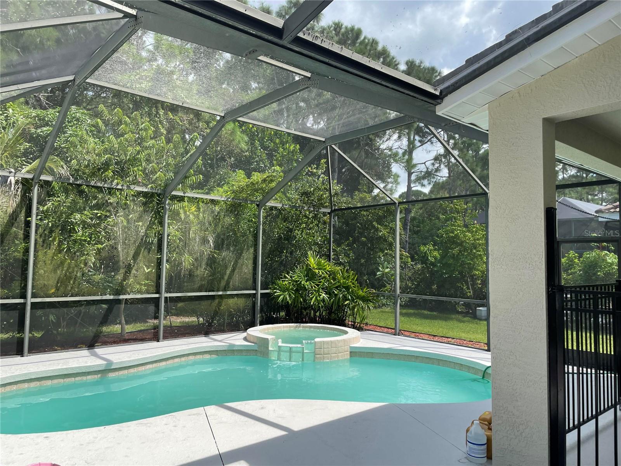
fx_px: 466
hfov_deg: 67.3
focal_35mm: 26
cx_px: 310
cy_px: 233
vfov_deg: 53.1
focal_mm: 4.2
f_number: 1.6
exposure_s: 1/1511
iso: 32
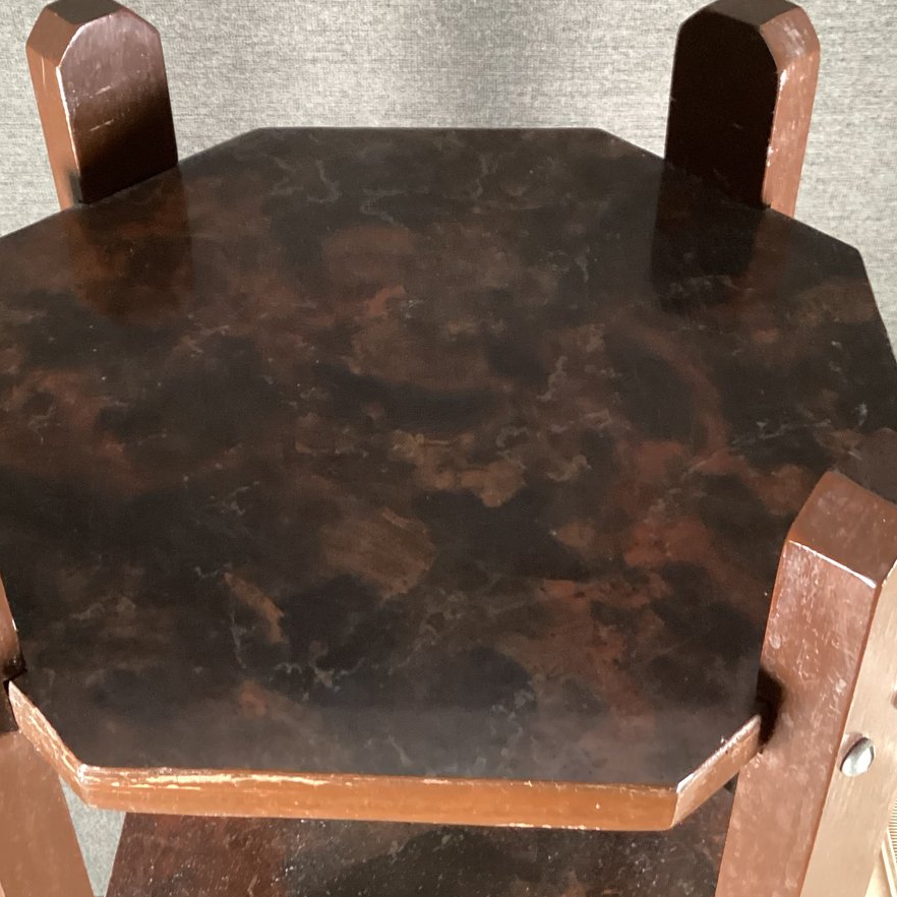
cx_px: 396
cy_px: 383
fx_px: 1378
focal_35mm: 47
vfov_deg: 36.0
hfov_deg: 36.0
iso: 320
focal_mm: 3.3
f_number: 2.4
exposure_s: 1/40
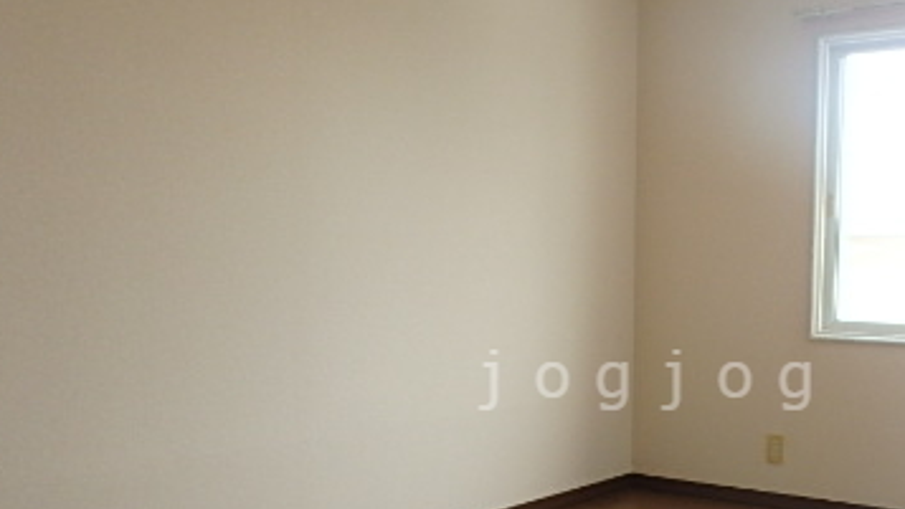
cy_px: 380
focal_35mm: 41
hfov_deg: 48.0
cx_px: 651
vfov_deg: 28.6
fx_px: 984
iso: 200
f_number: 3.5
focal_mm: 3.7
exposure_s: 1/60
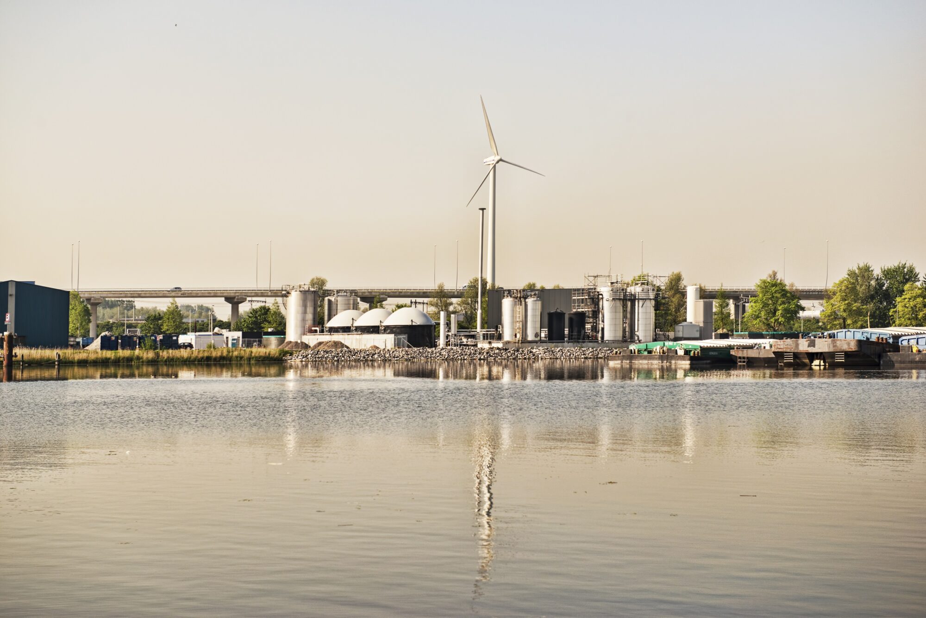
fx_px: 1801
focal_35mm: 70
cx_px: 463
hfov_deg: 28.8
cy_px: 309
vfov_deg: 19.5
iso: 400
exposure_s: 1/2500
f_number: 5.6
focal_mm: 70
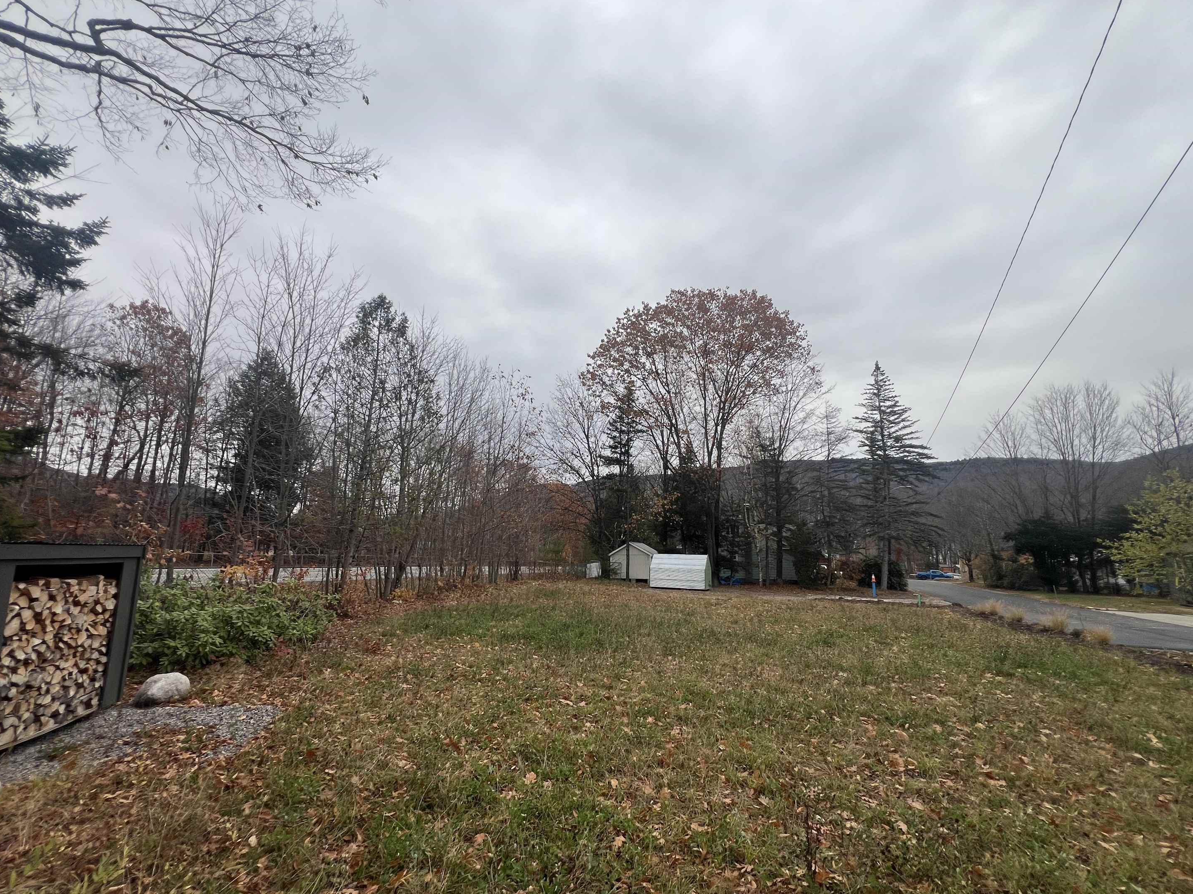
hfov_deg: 102.1
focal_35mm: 14
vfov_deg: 85.6
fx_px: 482
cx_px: 598
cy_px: 467
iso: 32
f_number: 1.8
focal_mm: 1.57
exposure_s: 1/275
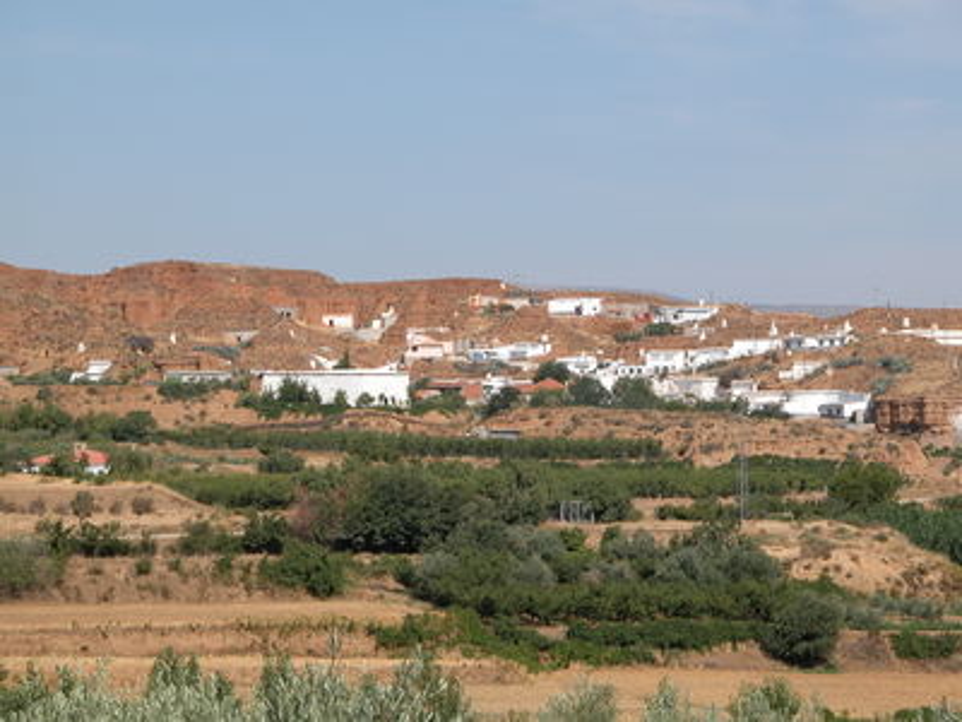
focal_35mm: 136
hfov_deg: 14.5
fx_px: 3780
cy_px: 361
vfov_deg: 10.9
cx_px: 481
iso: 100
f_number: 6.1
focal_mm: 34.7
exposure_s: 1/531
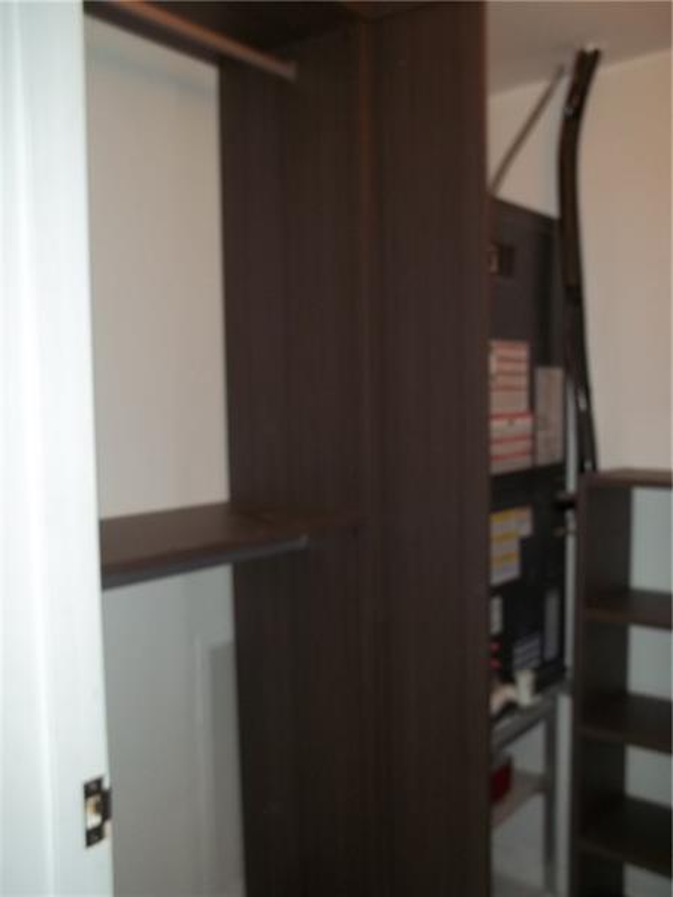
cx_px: 336
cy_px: 448
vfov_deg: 55.4
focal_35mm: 33
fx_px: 855
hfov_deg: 42.9
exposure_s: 1/30
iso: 64
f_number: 3.3
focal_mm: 5.9
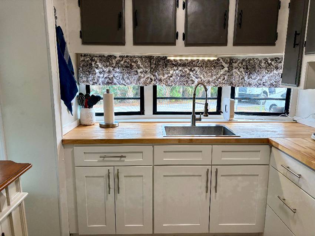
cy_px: 118
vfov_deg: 53.0
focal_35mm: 26
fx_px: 237
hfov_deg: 67.3
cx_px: 158
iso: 125
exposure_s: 1/127
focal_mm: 5.96
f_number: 1.6
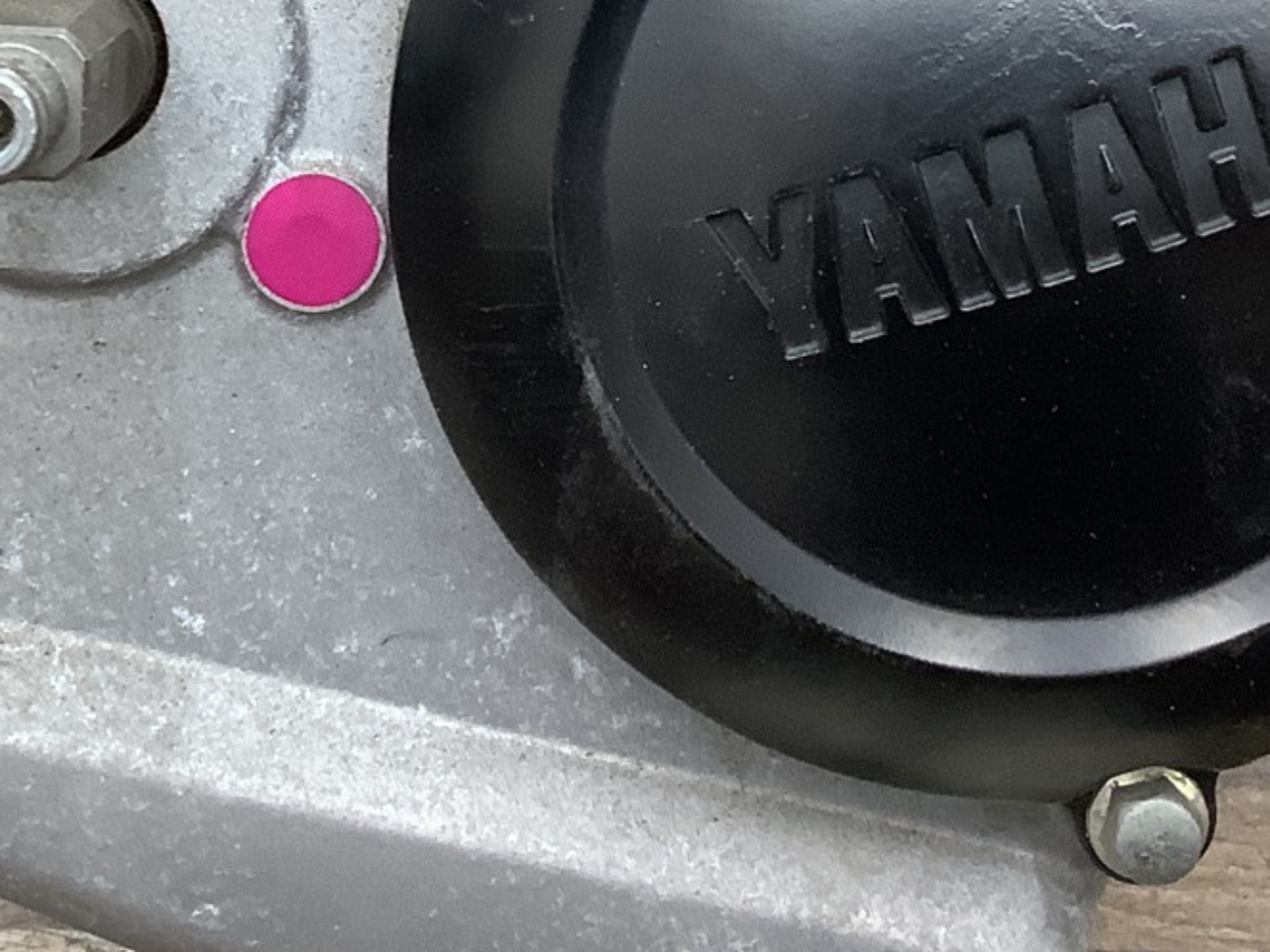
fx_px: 2824
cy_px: -160
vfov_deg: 18.2
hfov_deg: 25.3
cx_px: 588
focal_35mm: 77
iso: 160
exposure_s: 1/60
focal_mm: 3.3
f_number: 2.4
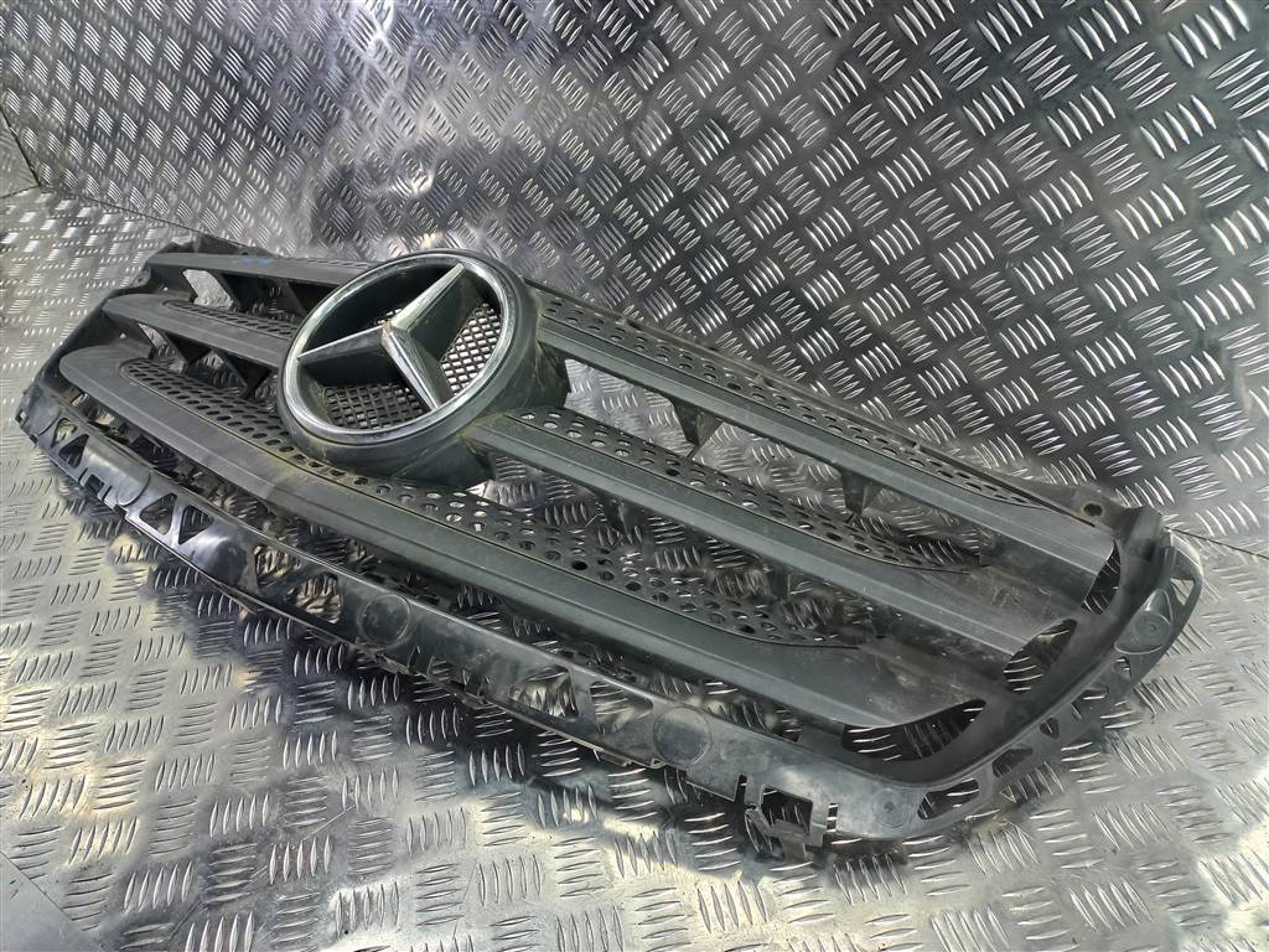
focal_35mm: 25
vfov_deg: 54.9
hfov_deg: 69.4
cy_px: 476
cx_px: 634
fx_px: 916
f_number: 1.8
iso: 80
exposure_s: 1/50
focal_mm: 4.6
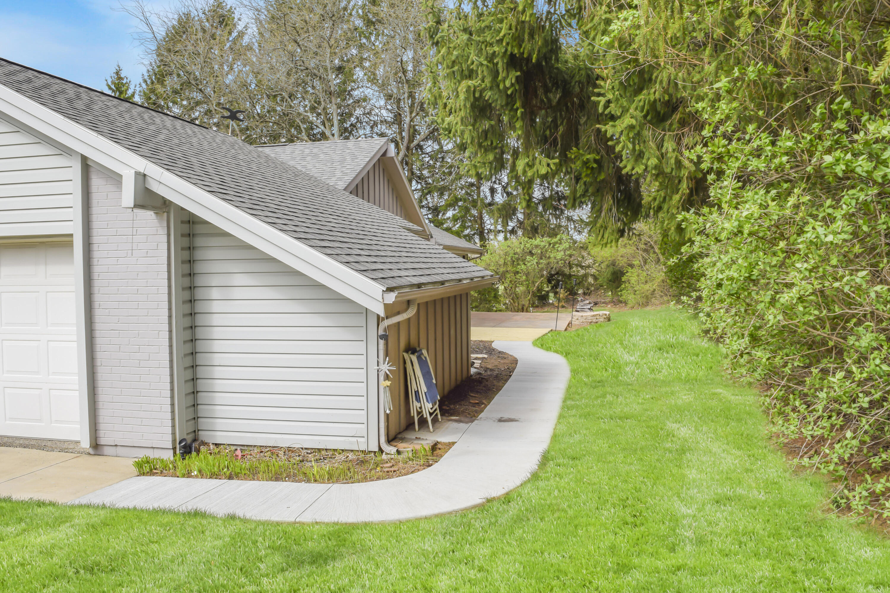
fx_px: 667
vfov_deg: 47.9
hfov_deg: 67.4
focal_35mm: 27
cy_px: 296
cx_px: 445
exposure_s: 1/250
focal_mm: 18
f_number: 8
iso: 200
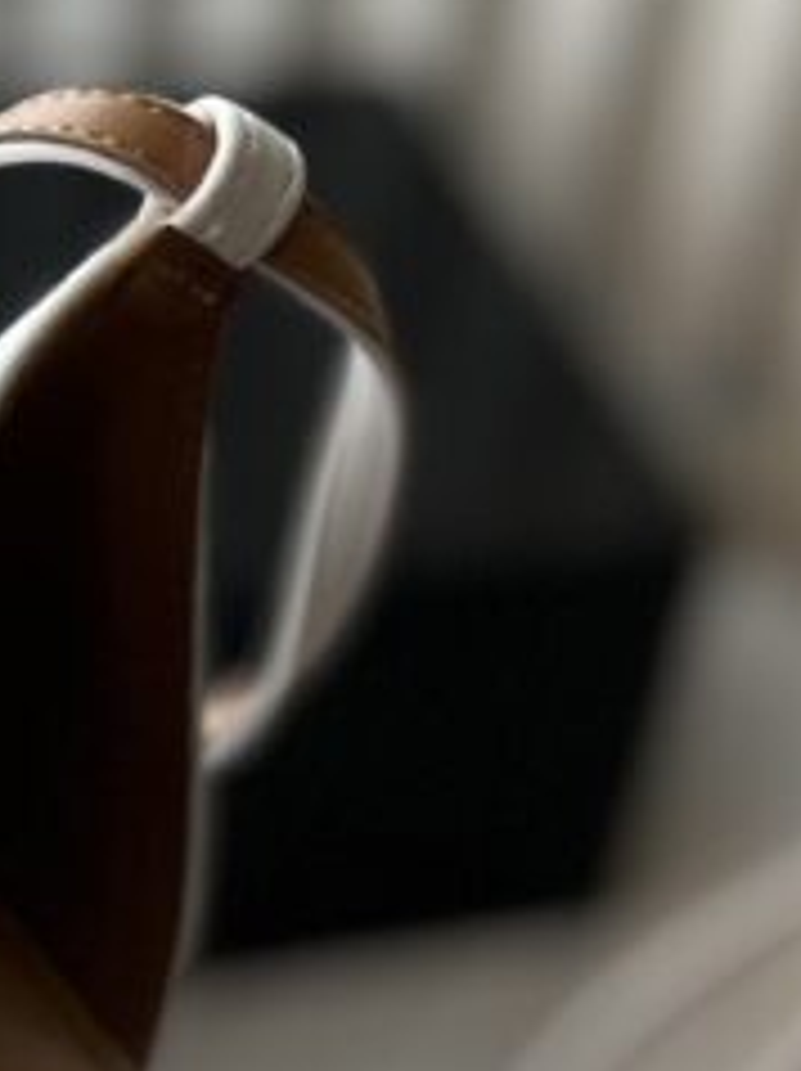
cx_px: 410
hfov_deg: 14.5
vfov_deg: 18.3
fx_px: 3153
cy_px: 1276
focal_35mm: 102
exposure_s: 1/224
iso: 40
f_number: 1.5
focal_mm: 5.7
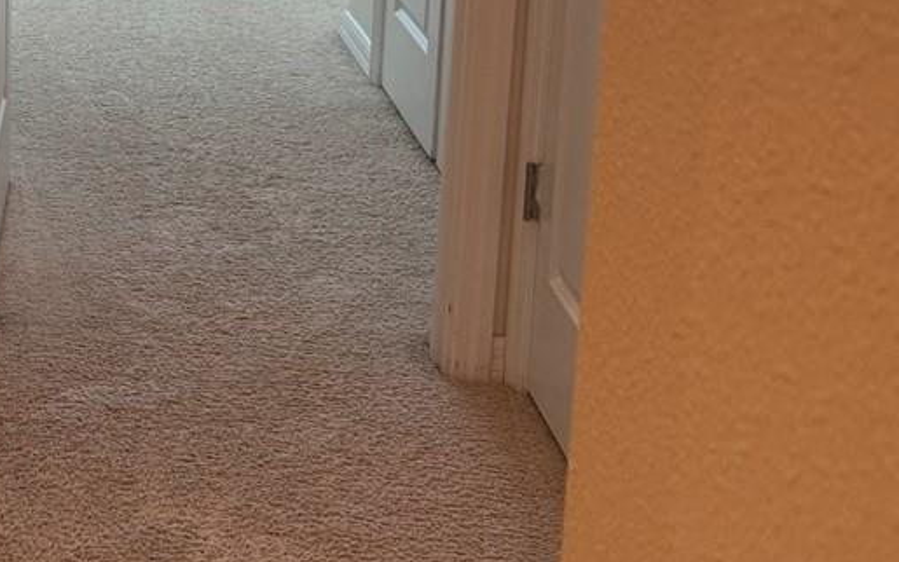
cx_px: -442
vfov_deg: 16.1
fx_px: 1936
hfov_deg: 21.9
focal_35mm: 79
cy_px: -47
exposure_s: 1/60
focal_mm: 6.86
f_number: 1.78
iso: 160
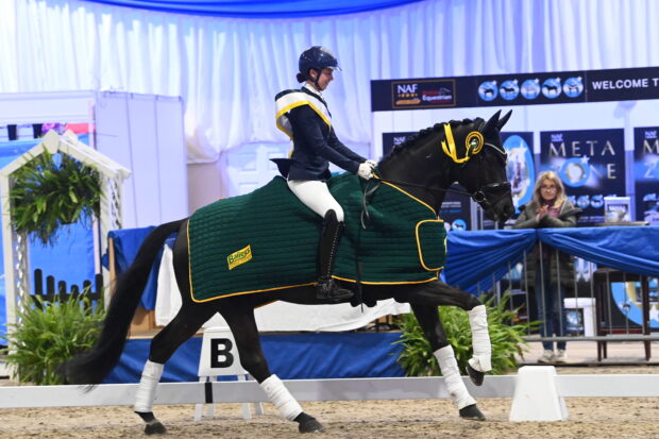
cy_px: 220
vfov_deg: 8.2
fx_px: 3074
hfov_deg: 12.2
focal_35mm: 168
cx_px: 330
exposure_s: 1/640
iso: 16000
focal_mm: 140
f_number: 4
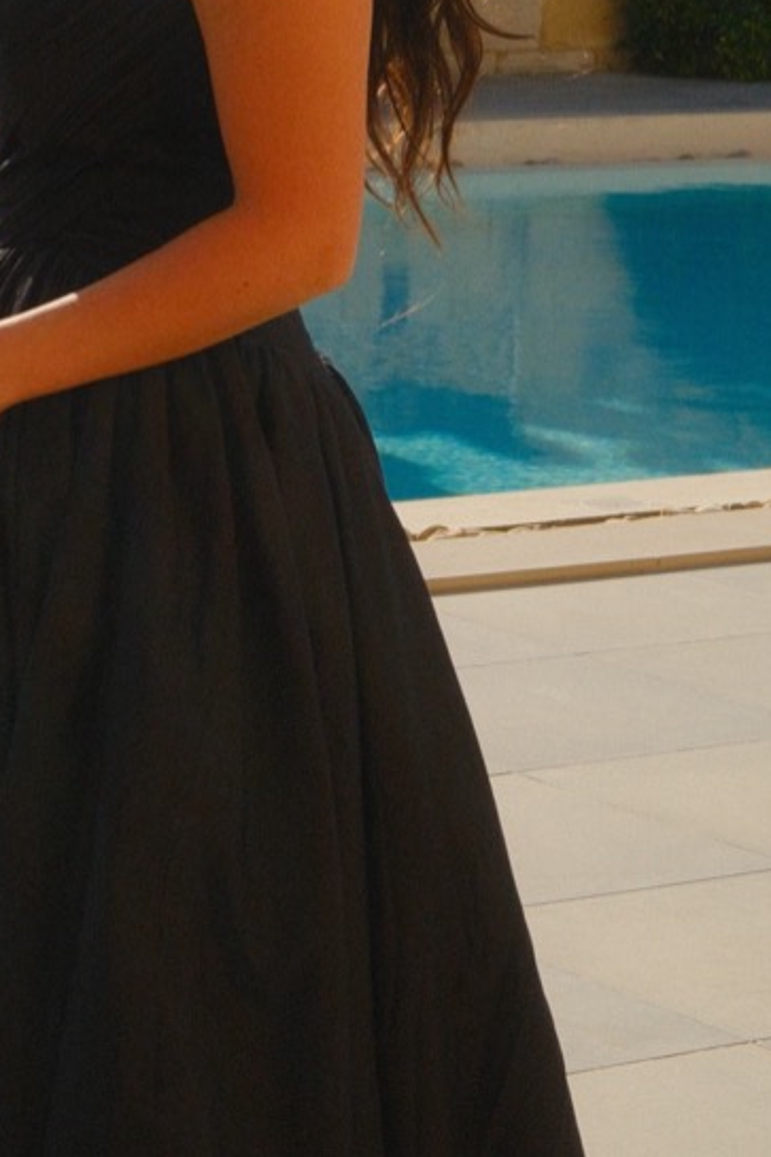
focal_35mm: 142
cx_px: 168
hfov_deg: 9.6
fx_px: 4564
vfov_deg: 14.3
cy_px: 151
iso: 1000
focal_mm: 28.8
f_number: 5.6
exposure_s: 1/4000
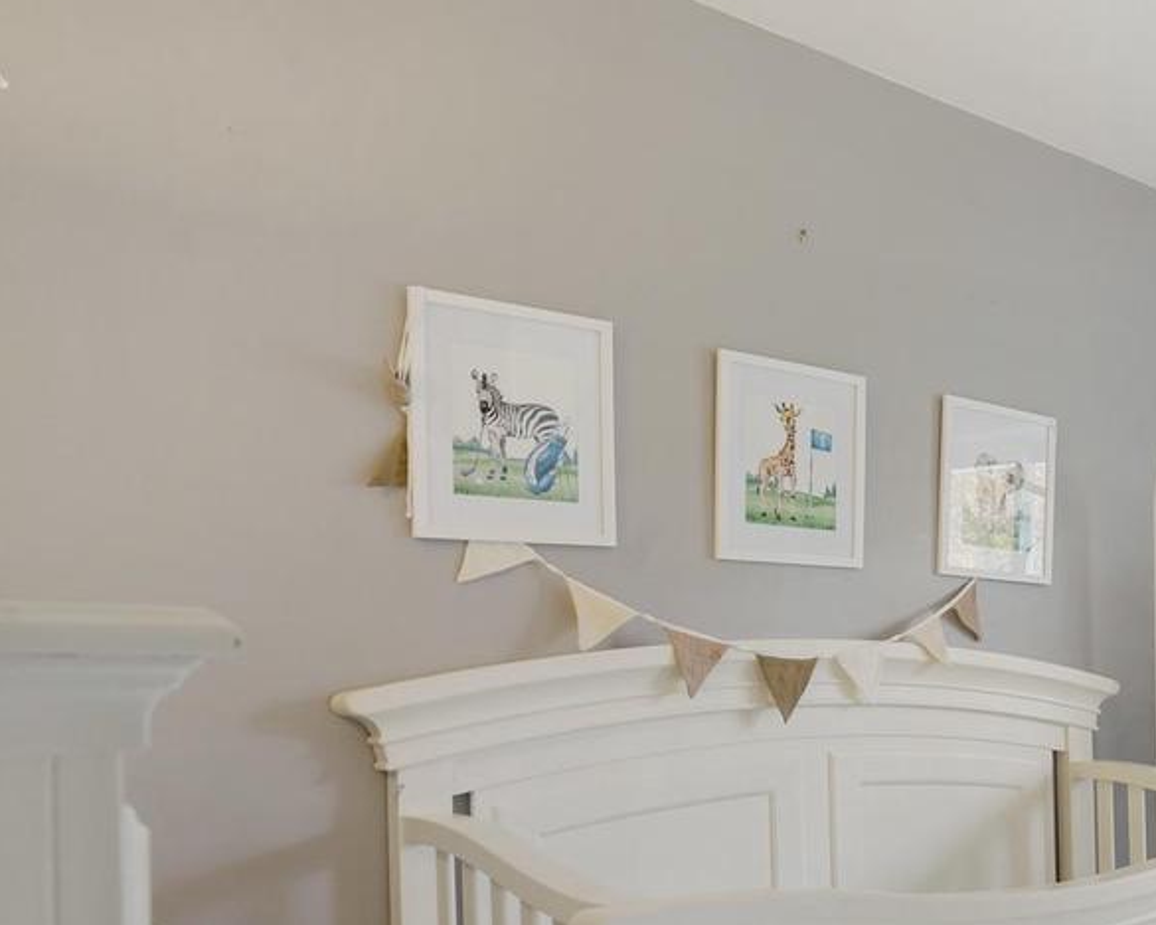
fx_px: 1266
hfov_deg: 38.0
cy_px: 665
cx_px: 1354
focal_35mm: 37
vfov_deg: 39.3
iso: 1250
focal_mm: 16
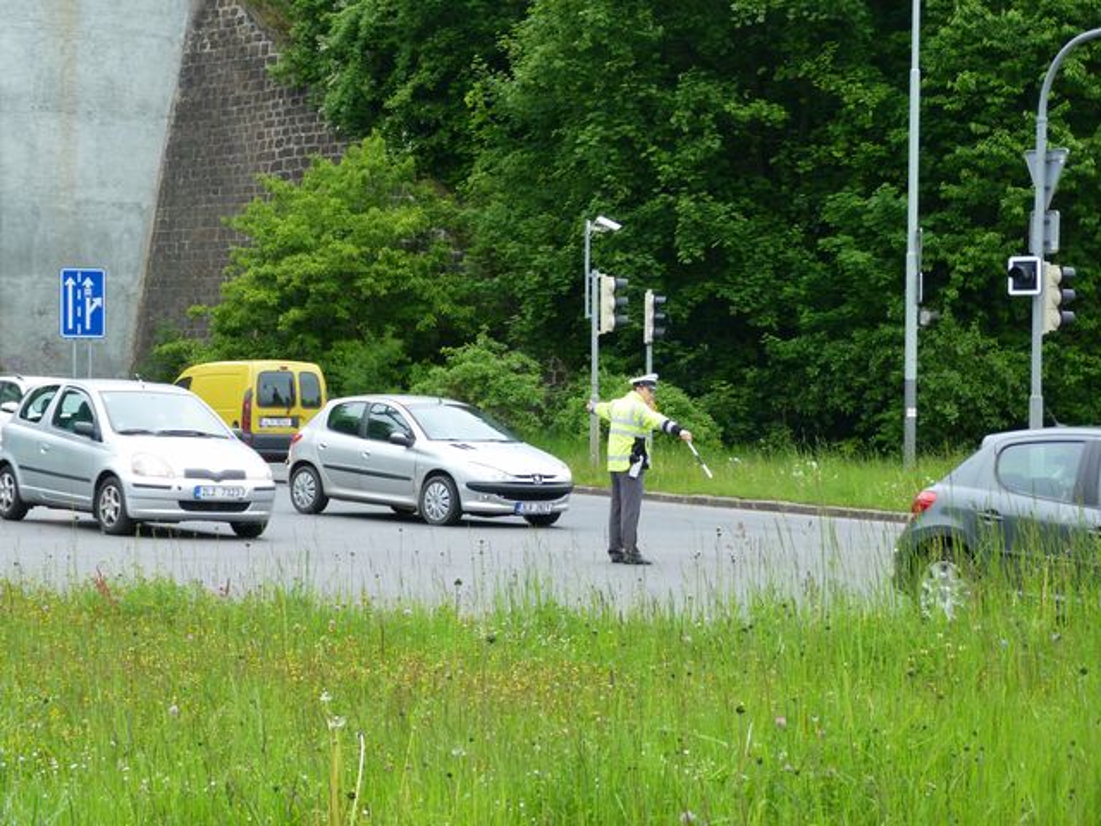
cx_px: 550
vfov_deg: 14.9
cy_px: 413
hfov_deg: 19.8
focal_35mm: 99
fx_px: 3149
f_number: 3.5
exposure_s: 1/250
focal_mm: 17.9
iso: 320
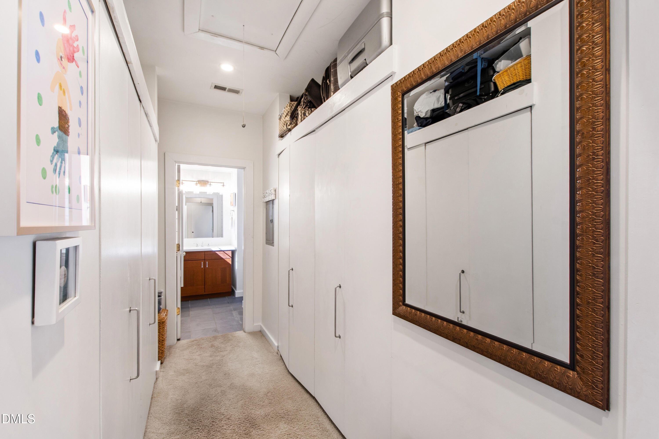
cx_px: 330
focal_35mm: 15
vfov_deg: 77.3
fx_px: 275
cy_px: 220
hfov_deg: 100.4
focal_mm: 10
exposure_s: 1
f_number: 8
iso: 100
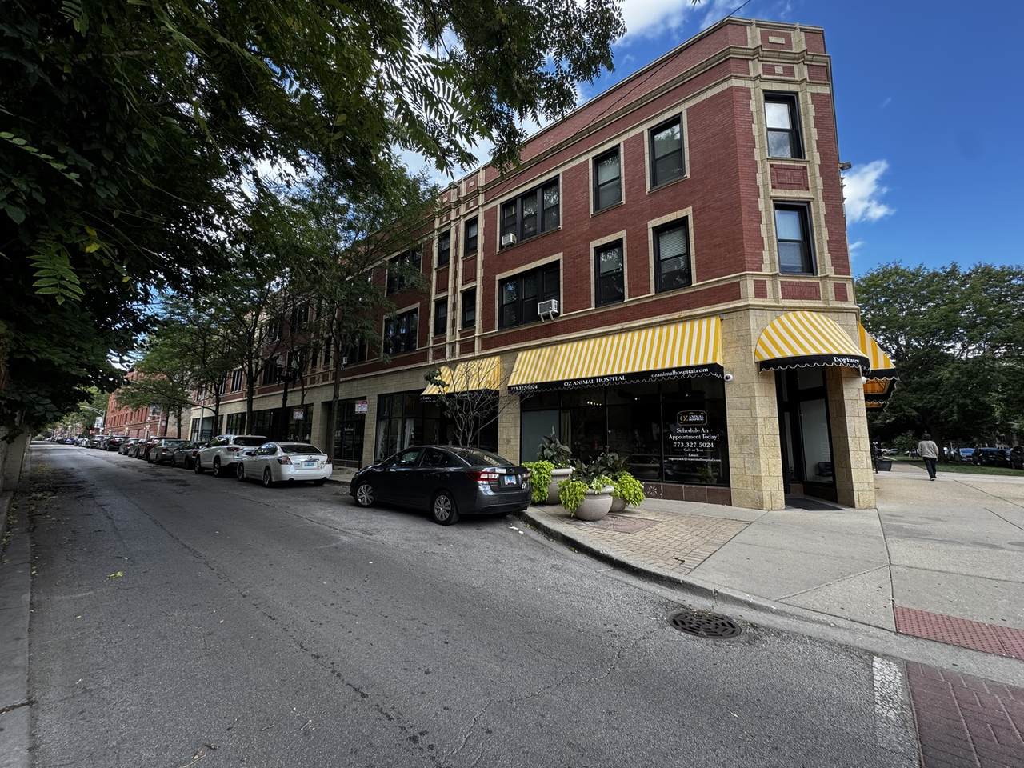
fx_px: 414
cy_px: 384
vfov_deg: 85.7
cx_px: 512
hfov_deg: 102.1
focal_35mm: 14
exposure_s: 1/226
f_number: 2.2
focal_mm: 2.22
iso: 40
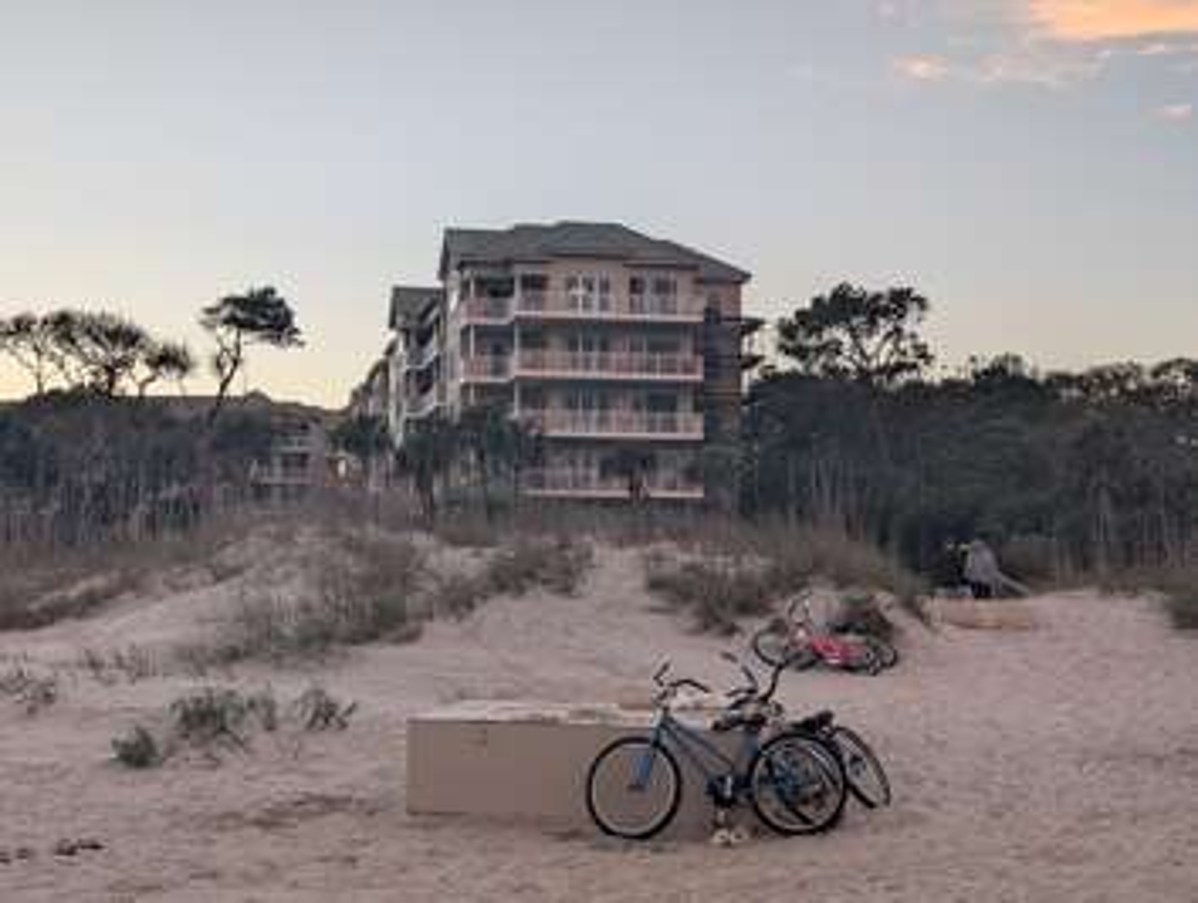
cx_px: 599
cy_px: 452
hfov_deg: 38.8
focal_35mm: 49
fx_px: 1699
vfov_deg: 29.8
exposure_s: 1/203
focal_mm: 6.9
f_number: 1.68
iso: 33
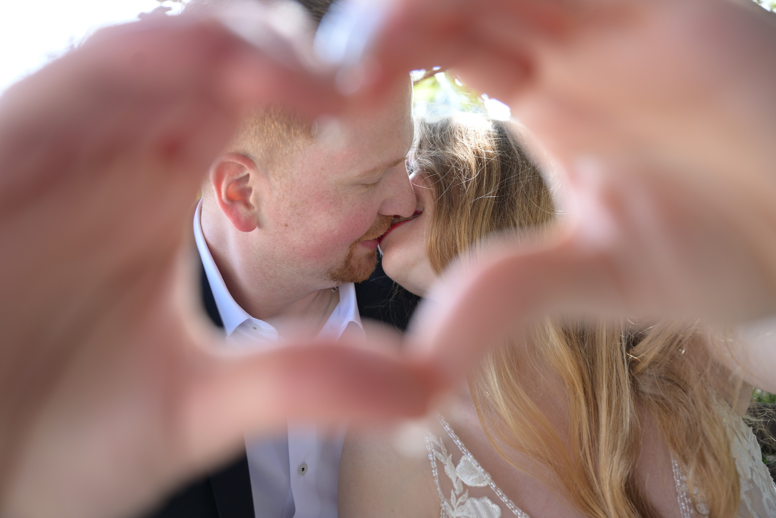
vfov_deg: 41.2
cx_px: 388
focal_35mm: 32
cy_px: 259
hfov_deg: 58.7
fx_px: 690
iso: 125
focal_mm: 32
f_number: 3.5
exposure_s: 1/100
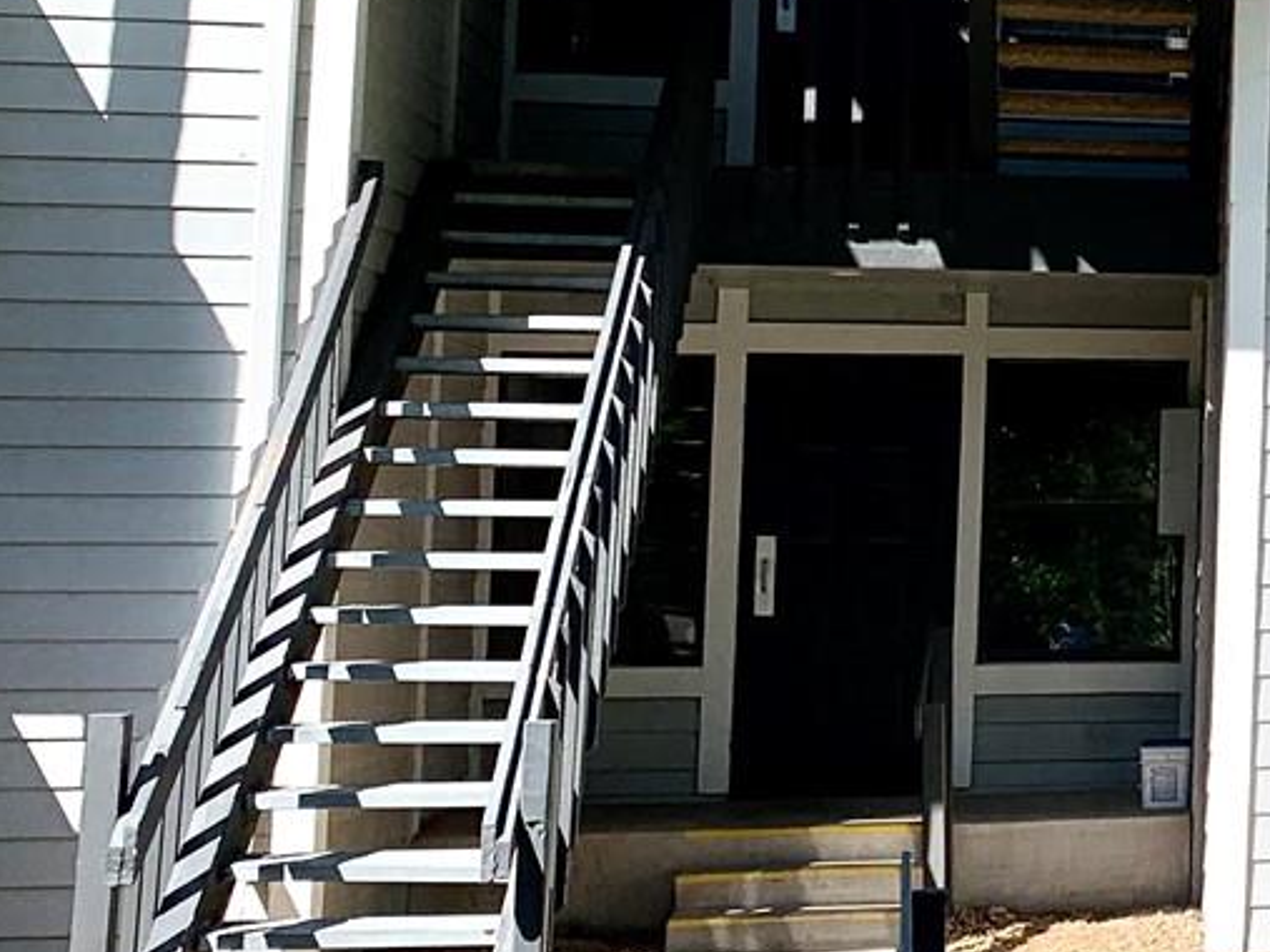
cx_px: 1671
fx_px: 3008
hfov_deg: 21.5
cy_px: 263
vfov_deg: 17.9
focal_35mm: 82
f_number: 1.8
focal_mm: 4.25
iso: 25
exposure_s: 1/2160
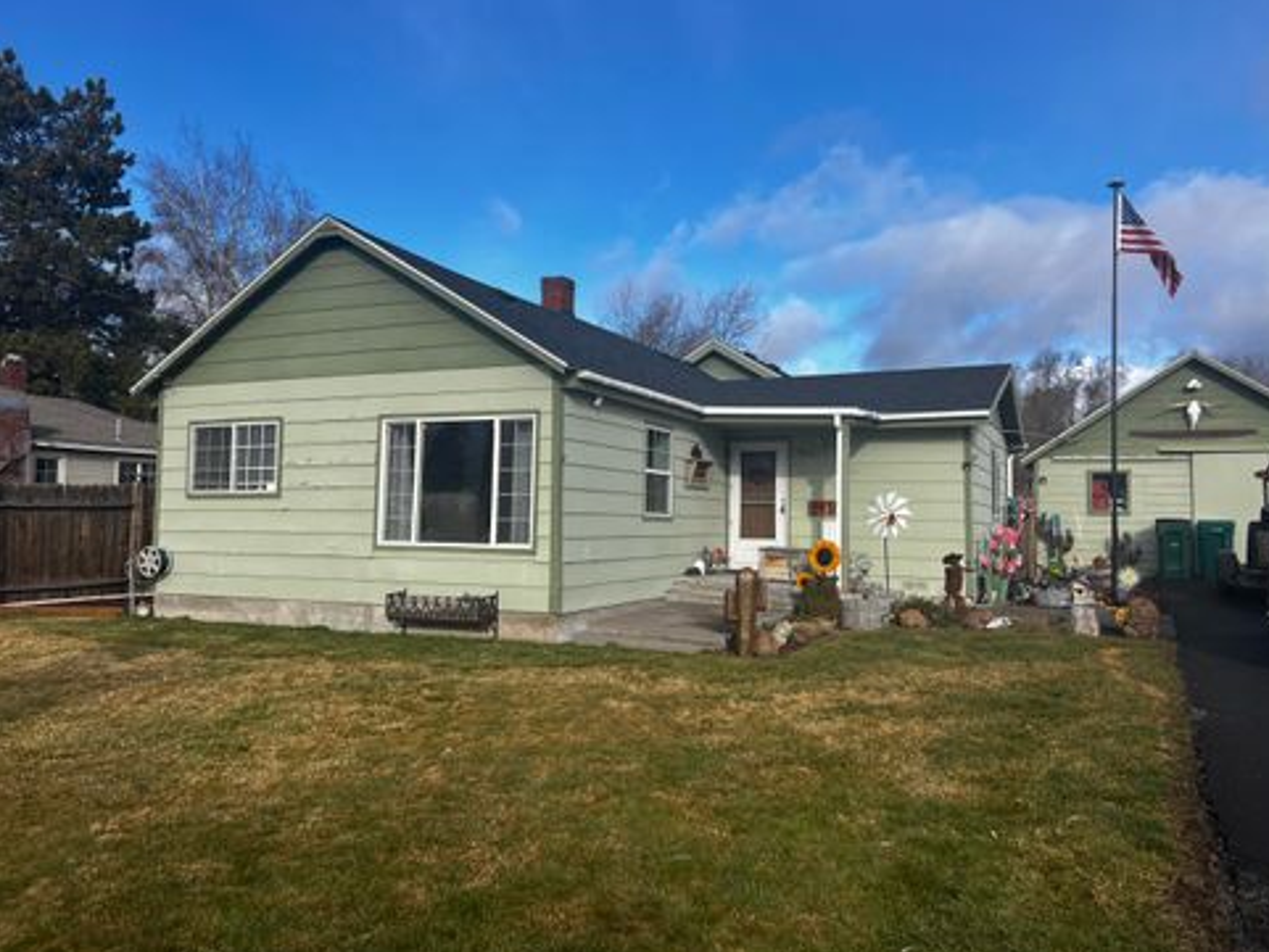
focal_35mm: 27
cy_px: 471
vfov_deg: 51.4
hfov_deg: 65.3
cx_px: 654
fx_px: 990
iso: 50
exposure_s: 1/2571
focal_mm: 5.7
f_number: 1.5
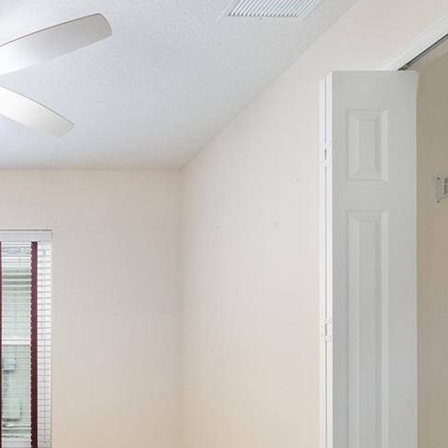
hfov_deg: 36.1
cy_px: 390
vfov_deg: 40.1
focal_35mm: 39
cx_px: -50
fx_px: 571
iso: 500
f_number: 8
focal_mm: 14
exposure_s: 1/20
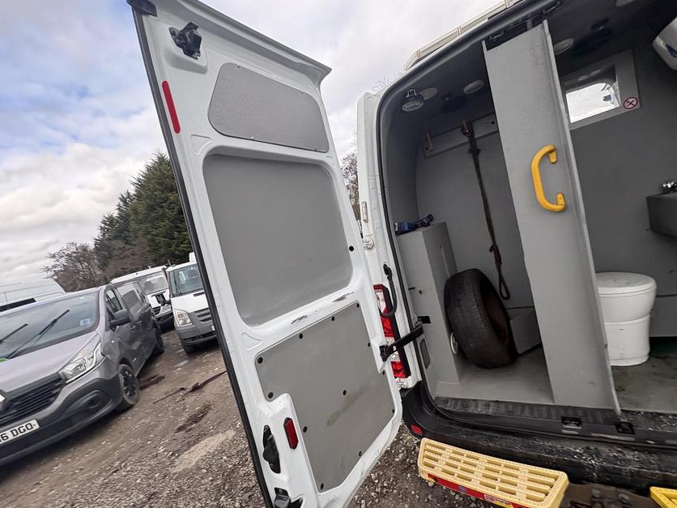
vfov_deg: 81.7
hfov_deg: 98.1
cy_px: 269
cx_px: 357
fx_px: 293
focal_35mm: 15
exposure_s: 1/253
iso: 64
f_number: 2.2
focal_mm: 2.22
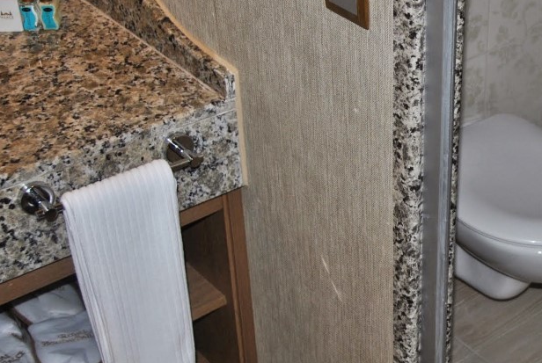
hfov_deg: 29.0
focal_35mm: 67
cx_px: 476
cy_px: 153
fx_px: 1010
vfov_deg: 20.4
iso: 200
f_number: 3.8
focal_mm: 24
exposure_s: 1/60
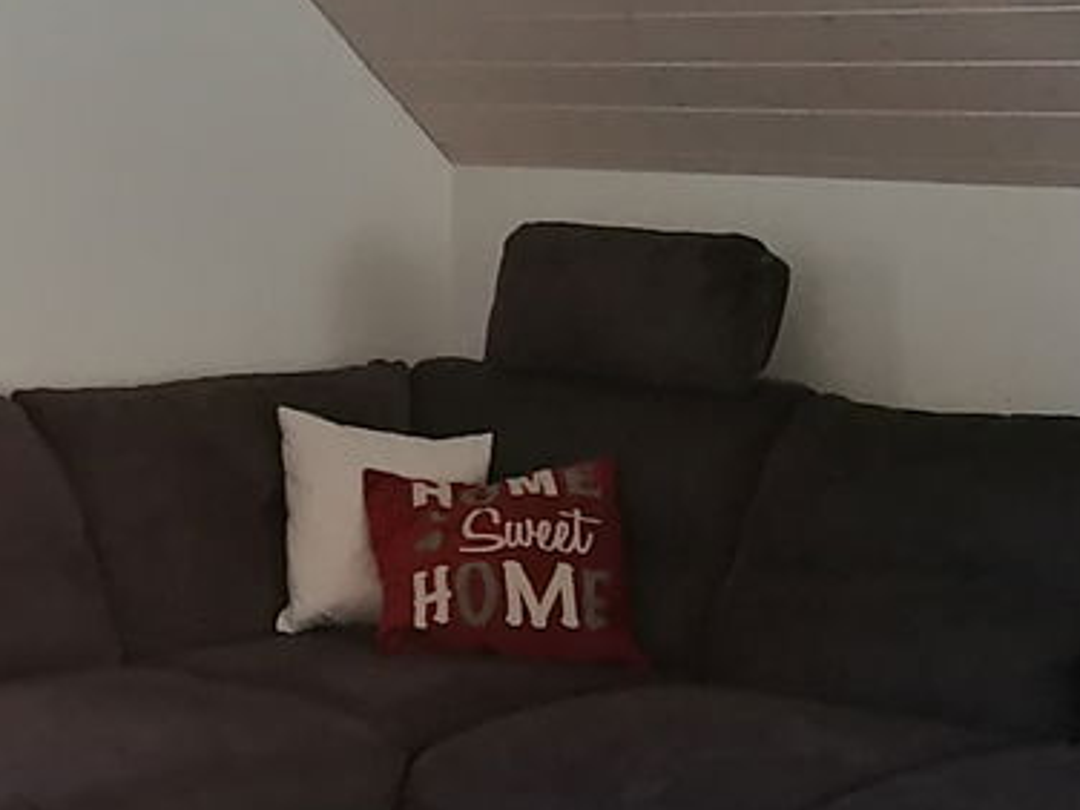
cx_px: 69
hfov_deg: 16.8
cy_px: 816
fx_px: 3588
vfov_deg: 12.7
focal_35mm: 115
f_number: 1.8
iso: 160
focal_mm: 4.75
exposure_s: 1/33.3
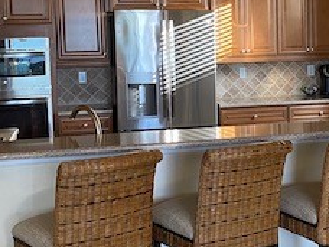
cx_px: 297
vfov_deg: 20.1
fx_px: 694
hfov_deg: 25.8
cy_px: 91
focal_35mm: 73
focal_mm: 4.25
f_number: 1.8
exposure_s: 1/60
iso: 200
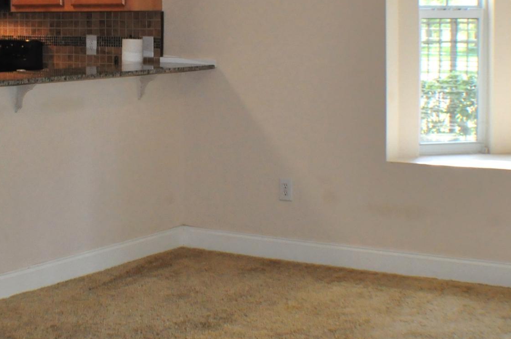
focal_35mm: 96
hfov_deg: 21.1
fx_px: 1361
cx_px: 134
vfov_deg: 14.0
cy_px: 20
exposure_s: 1/60
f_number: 8
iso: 1000
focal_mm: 24
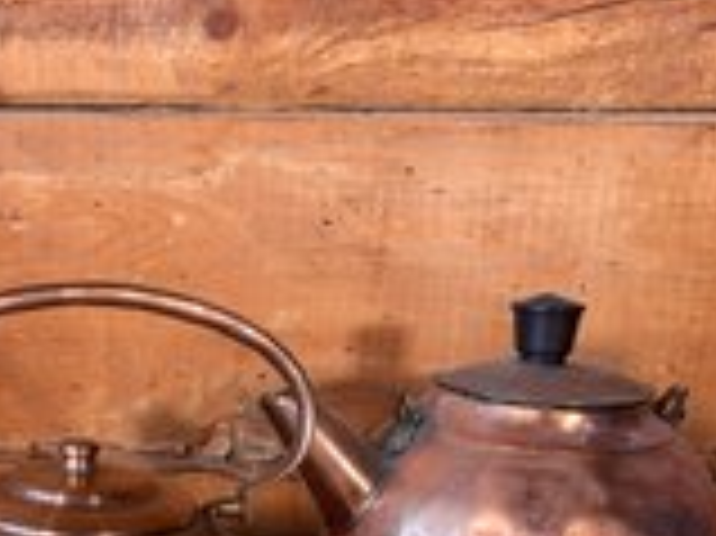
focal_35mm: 56
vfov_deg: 25.4
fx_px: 1157
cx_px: 2
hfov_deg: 31.8
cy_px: 457
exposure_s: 1/121
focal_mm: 5.7
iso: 125
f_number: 1.5
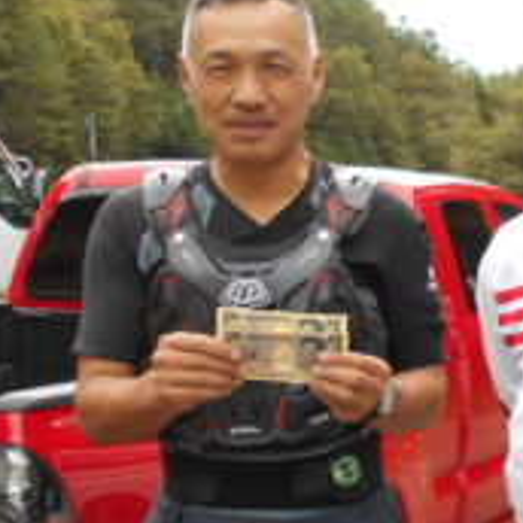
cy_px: 243
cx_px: 730
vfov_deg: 21.6
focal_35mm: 80
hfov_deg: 19.5
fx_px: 1367
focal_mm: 5.1
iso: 80
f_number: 3.4
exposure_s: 1/200
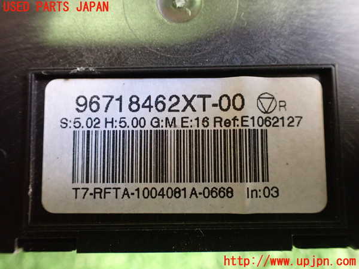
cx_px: 180
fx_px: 311
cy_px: 134
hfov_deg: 60.0
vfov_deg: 46.8
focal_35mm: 30
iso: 1000
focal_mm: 5.4
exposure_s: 1/30
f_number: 2.3
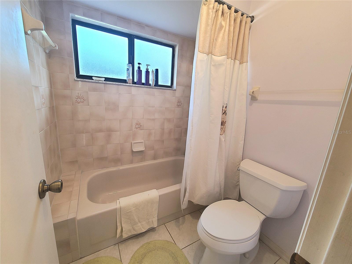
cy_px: 132
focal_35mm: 13
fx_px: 132
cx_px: 176
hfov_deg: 106.2
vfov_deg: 89.9
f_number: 2.2
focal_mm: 2.2
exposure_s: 1/60.2
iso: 100
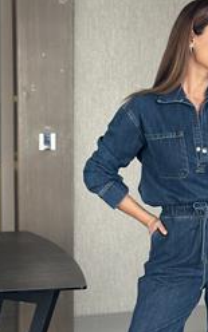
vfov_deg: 19.8
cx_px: 208
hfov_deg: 12.4
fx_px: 943
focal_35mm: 104
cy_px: 270
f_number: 1.78
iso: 125
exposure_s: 1/60
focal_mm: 6.86
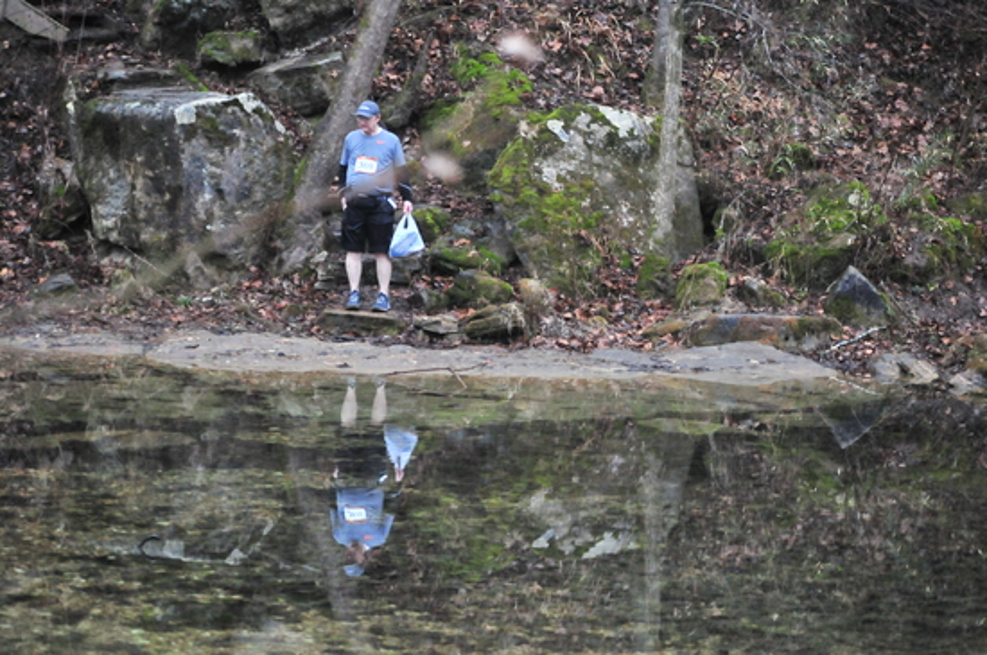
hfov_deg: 19.5
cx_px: 494
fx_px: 2875
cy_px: 328
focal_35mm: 105
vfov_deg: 13.0
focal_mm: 70
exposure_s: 1/500
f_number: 4.5
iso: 1400
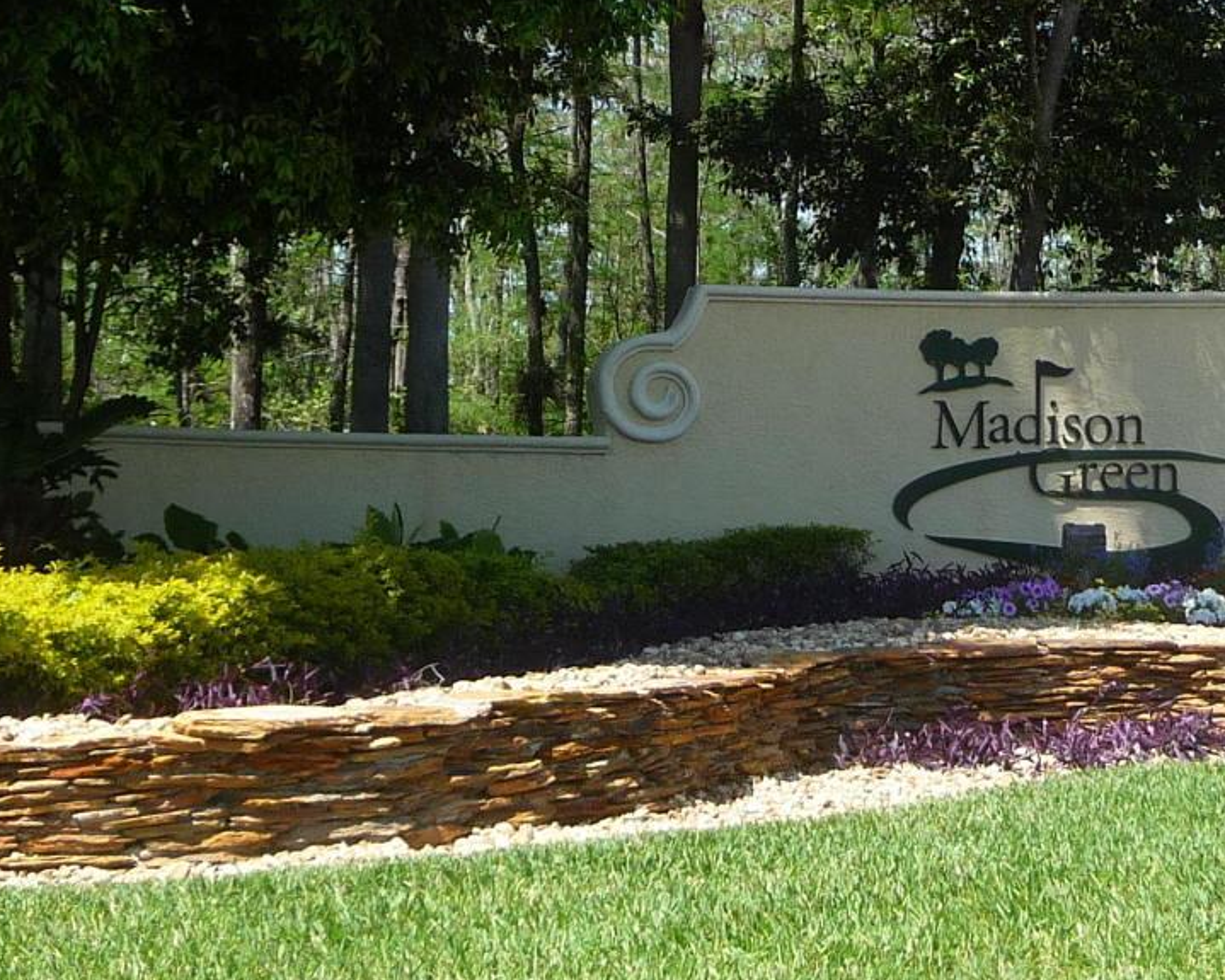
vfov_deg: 20.0
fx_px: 2755
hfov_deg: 24.9
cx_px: 863
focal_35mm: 76
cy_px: 230
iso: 100
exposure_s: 1/500
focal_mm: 5
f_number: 3.4
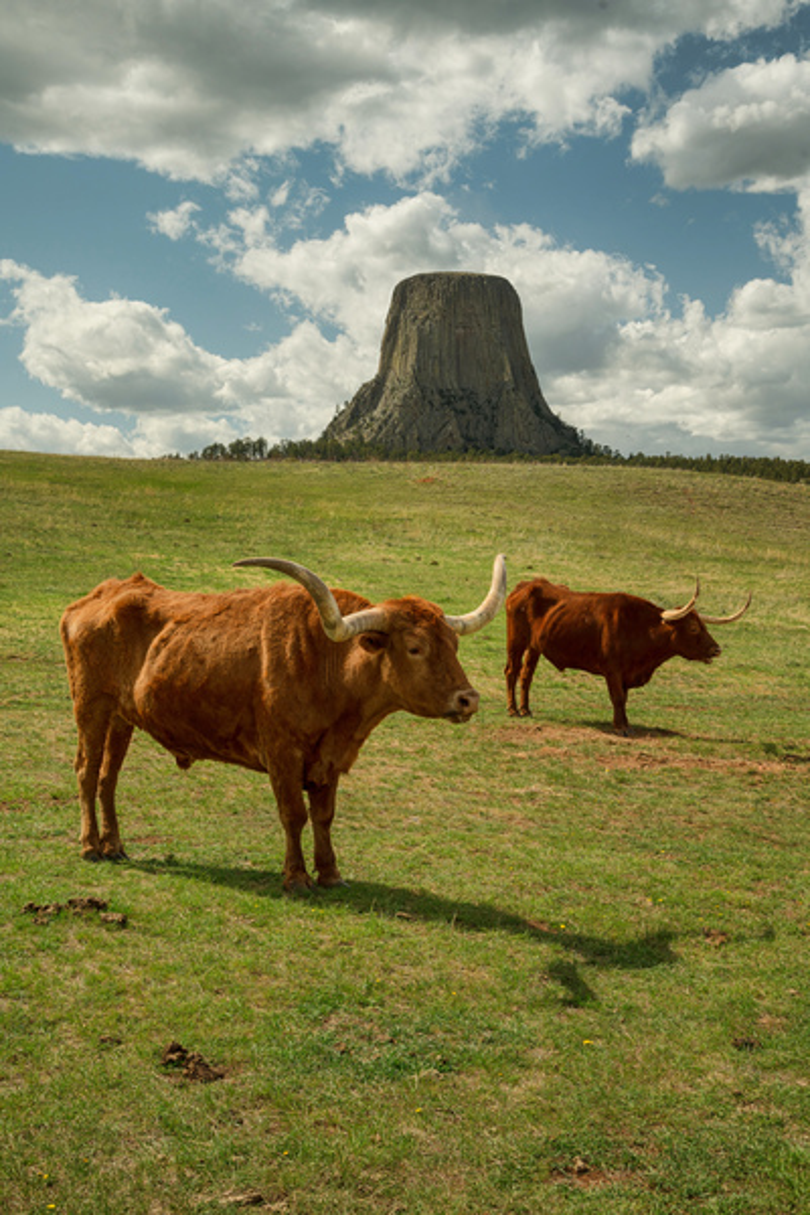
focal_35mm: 45
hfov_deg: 29.9
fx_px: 1519
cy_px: 608
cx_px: 405
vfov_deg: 43.6
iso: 400
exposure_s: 1/320
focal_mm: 45
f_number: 10
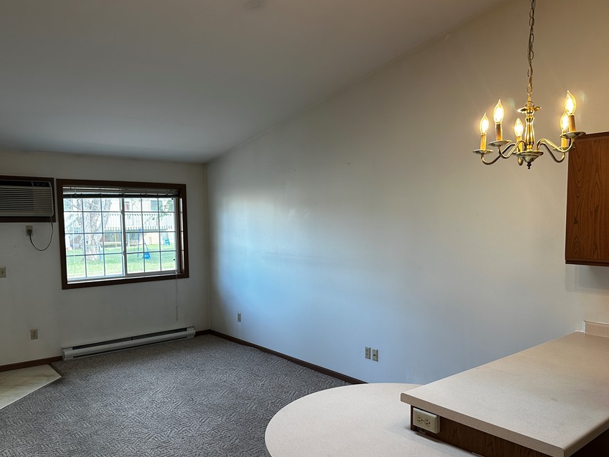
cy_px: 255
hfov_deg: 63.4
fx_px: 492
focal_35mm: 28
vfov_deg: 49.6
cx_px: 316
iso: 125
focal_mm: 6.86
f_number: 1.78
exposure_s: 1/120
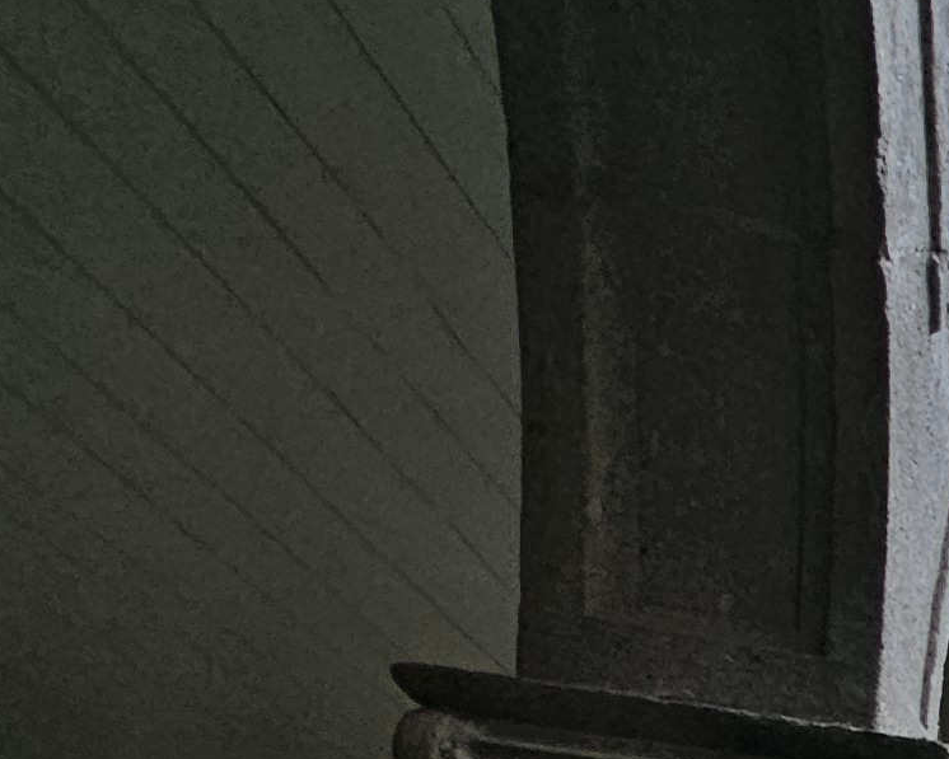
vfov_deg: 18.3
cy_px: 1320
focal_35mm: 68
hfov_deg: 13.4
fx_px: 1910
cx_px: 2515
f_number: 2.2
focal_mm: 2.2
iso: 50
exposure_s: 1/120
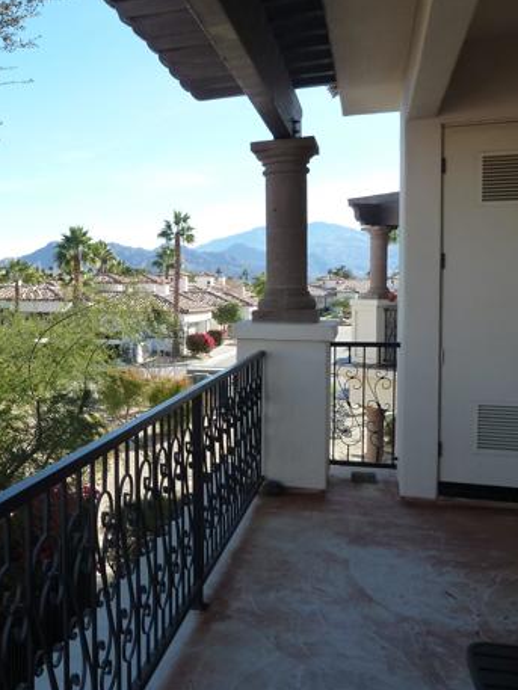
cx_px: 83
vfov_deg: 52.6
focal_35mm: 35
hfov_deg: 38.7
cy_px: 332
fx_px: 698
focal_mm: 4.1
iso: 125
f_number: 4
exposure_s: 1/250
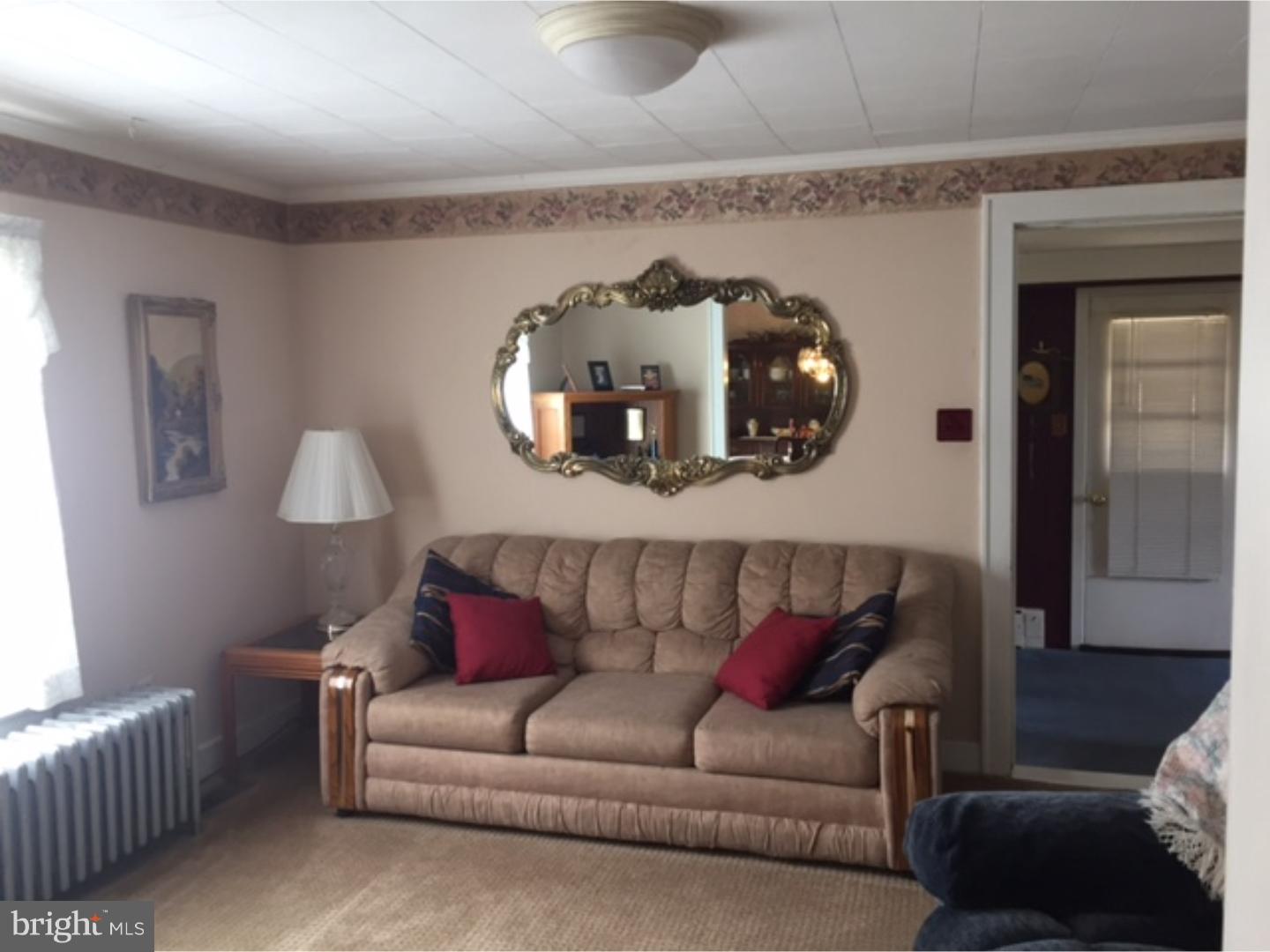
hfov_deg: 61.7
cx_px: 635
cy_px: 476
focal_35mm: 29
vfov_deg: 48.2
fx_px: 1064
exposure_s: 1/30
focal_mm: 4.15
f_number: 2.2
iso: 64
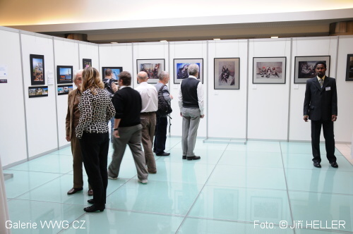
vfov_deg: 39.9
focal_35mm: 33
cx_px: 176
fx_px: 323
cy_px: 117
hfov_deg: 57.3
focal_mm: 22
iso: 320
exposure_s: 1/30
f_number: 5
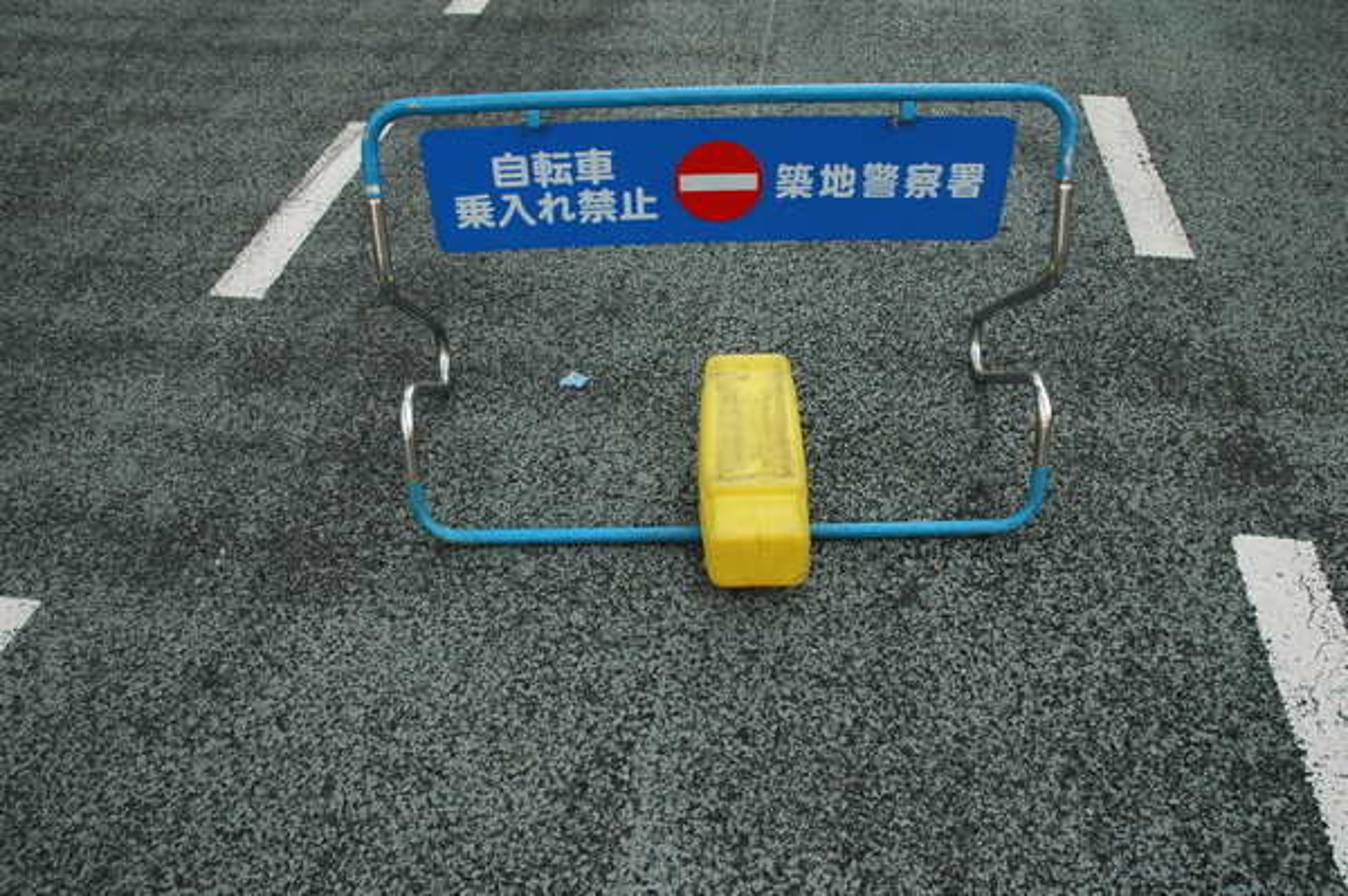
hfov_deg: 67.4
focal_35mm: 27
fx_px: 1010
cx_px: 674
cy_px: 448
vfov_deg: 47.9
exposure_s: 1/200
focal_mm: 18
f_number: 7.1
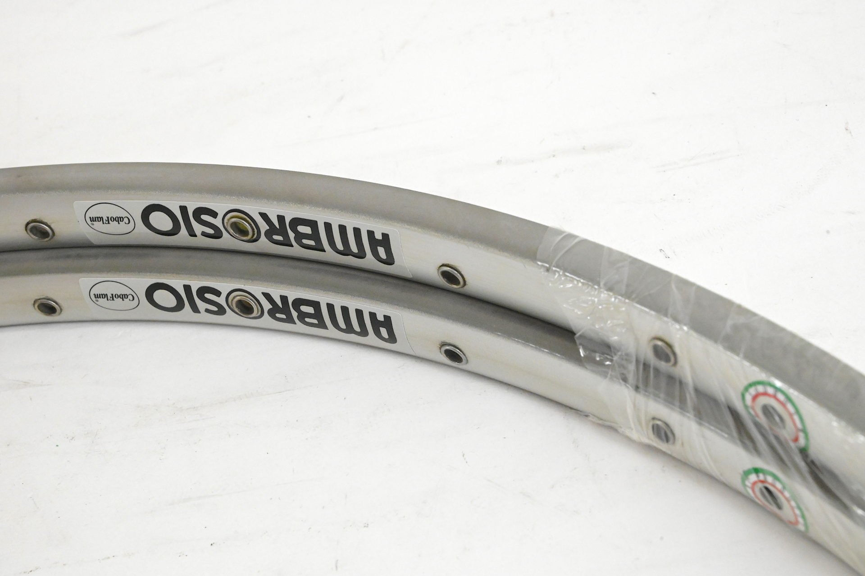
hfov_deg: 28.9
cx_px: 432
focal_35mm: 70
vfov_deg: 19.4
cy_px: 288
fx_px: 1681
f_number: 16
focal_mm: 70
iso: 10000
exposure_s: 1/400
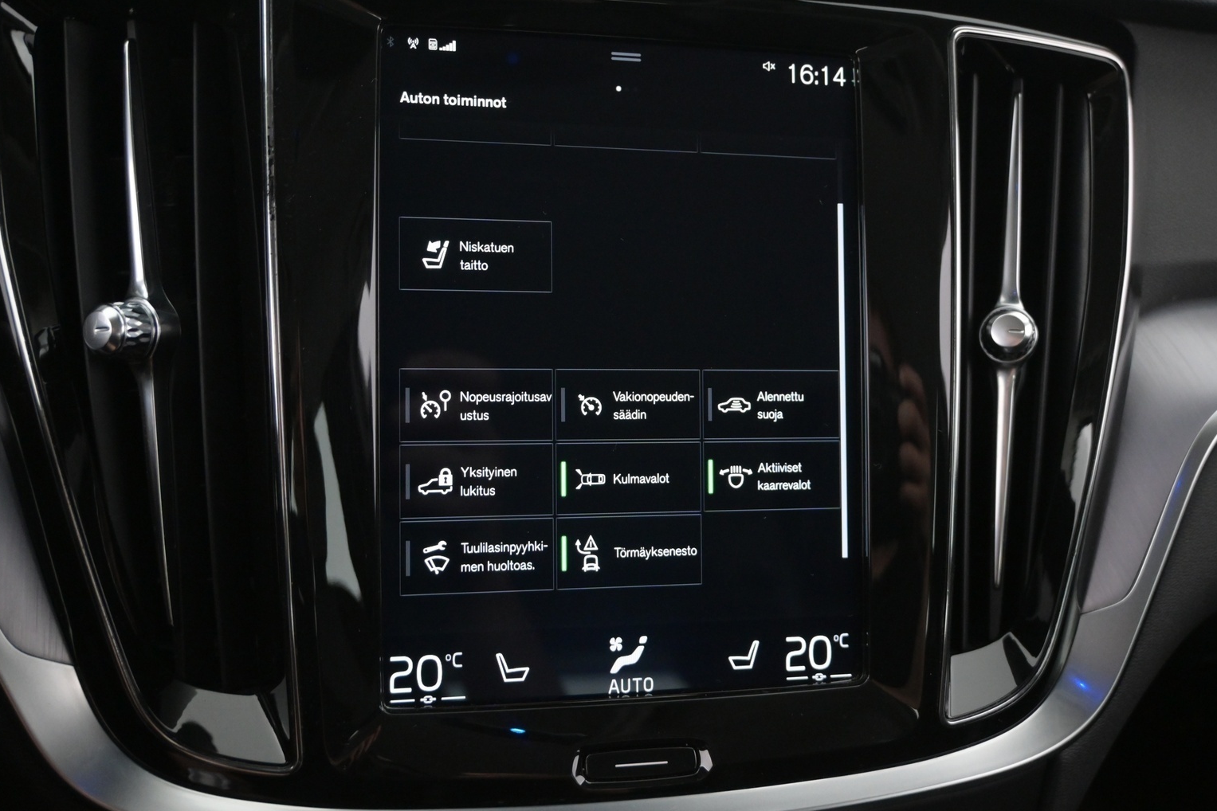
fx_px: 1210
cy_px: 387
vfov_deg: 37.1
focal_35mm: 36
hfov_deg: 53.4
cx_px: 636
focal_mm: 22.5
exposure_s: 1/40
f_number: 4
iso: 2500
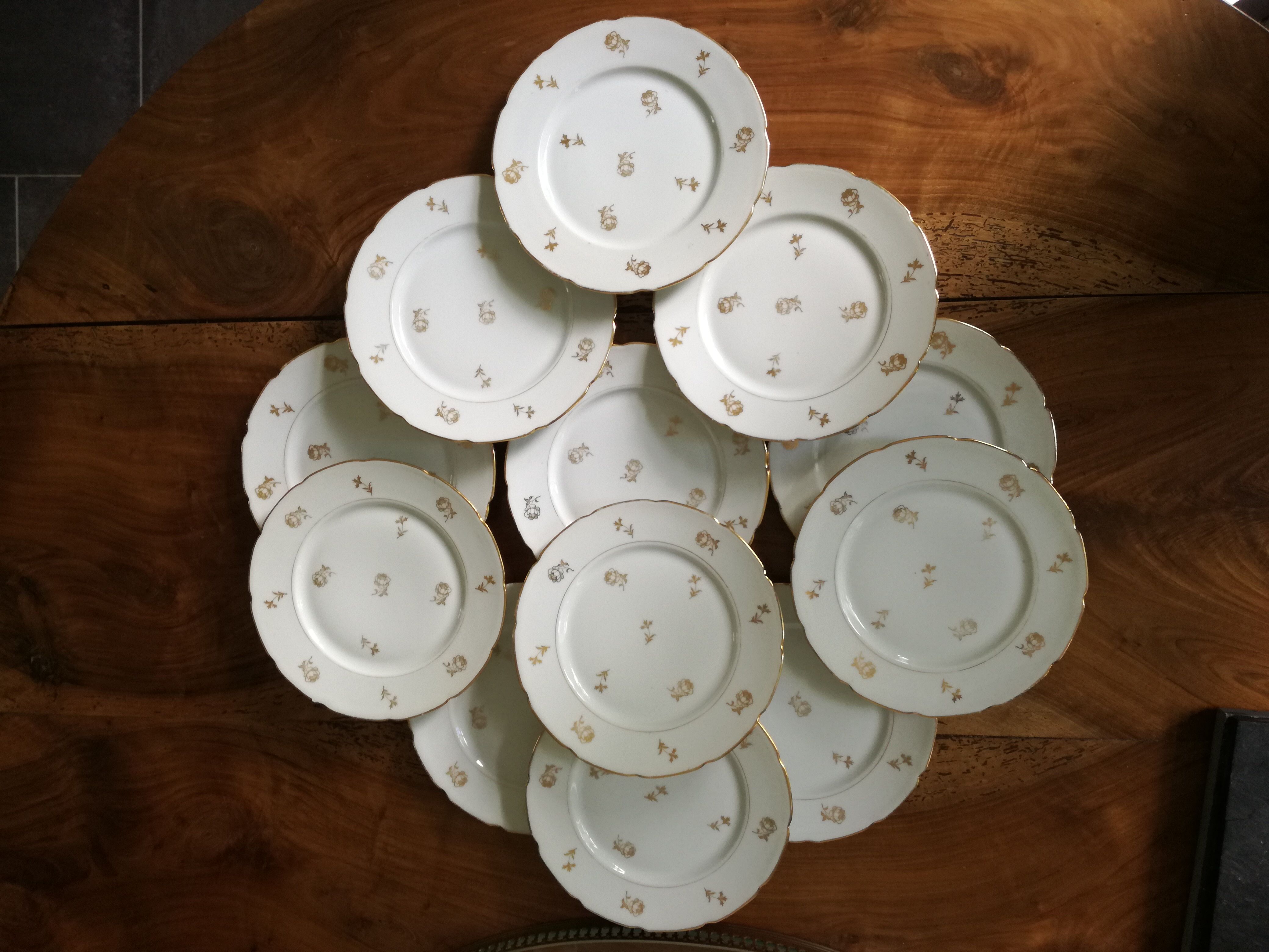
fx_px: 990
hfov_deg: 65.3
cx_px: 634
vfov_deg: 51.4
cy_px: 476
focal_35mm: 27
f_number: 2
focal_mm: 3.79
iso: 100
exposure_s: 1/33.3
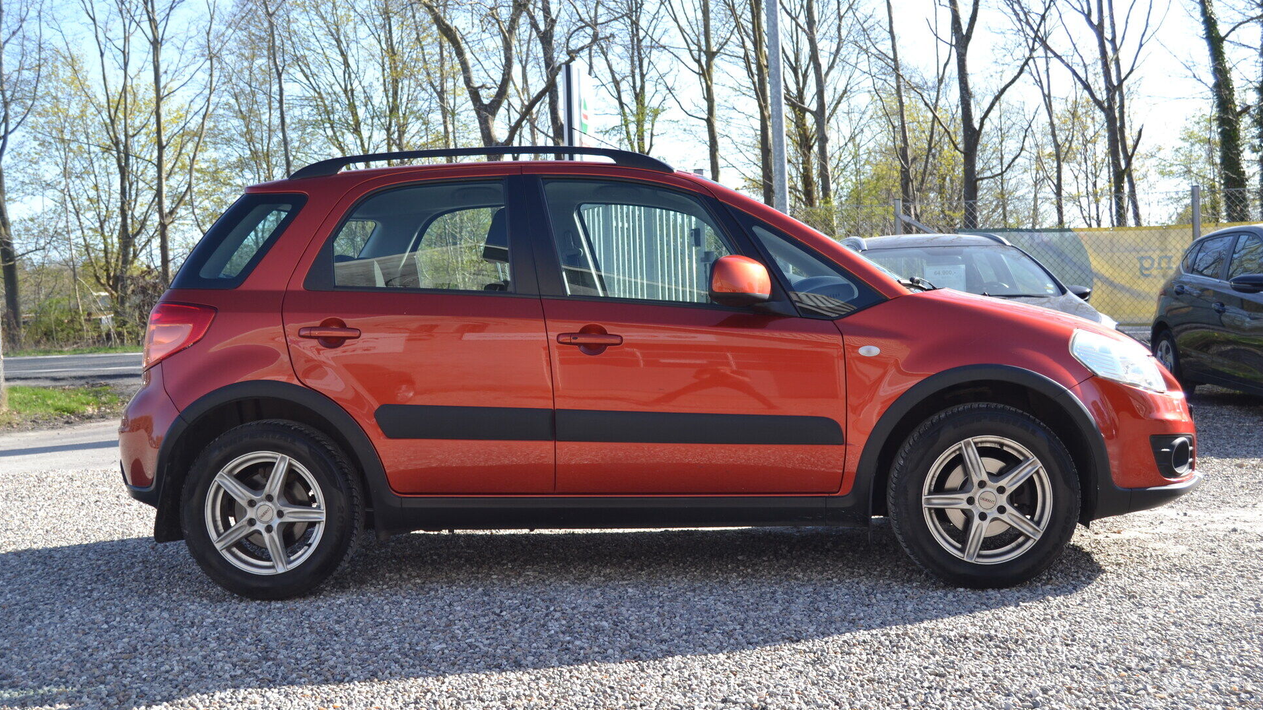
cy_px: 335
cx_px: 631
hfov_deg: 49.4
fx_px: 1373
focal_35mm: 41
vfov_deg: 29.0
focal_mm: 26
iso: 100
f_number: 6.3
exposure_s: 1/160
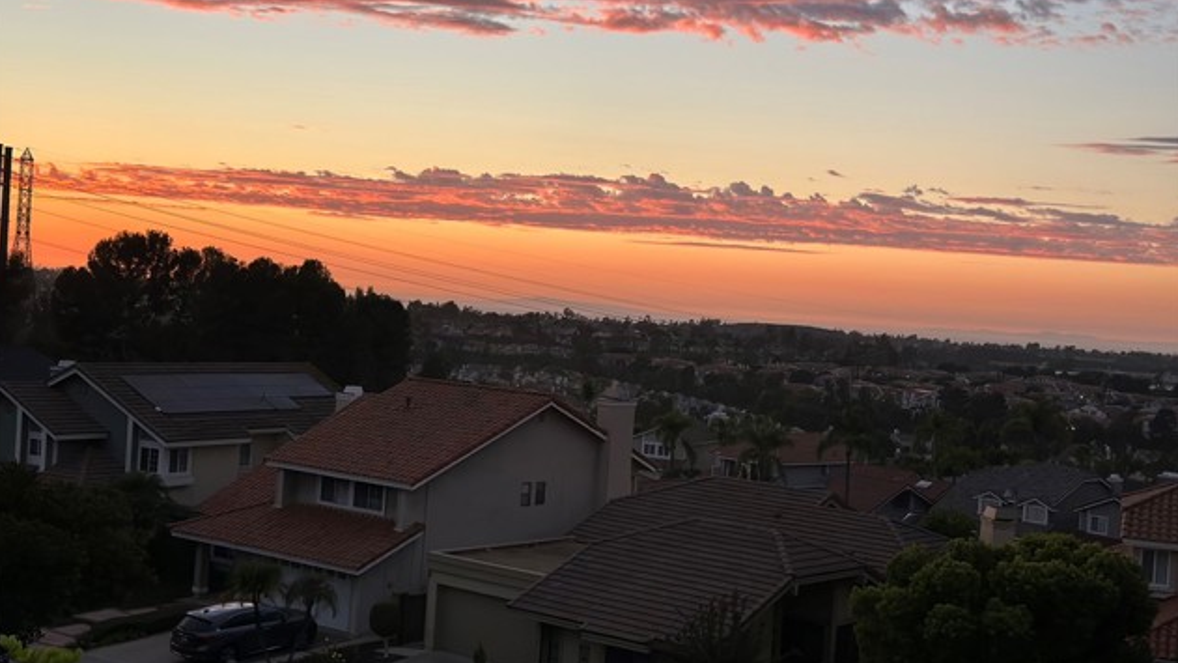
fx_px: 1656
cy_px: 312
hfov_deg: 39.2
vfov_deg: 22.6
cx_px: 588
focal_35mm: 53
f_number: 1.78
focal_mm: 6.86
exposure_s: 1/489
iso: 80
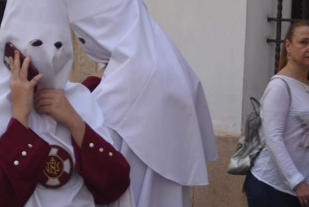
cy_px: 68
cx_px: 95
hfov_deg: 12.3
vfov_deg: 8.2
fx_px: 1434
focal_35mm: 167
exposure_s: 1/160
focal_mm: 78
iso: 100
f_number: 5.6
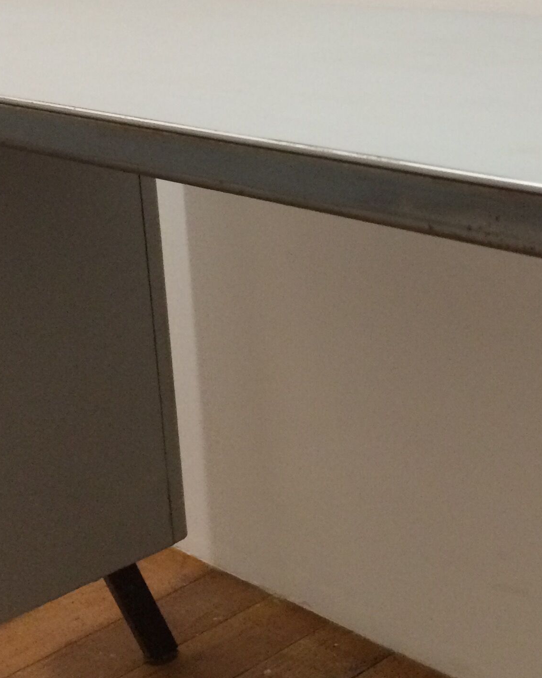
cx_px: 440
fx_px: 1303
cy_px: 293
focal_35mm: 65
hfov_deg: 23.1
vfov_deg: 29.1
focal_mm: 4.15
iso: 320
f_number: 2.2
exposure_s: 1/33
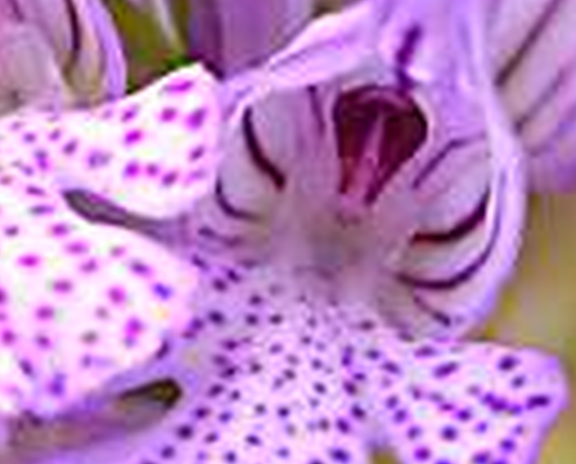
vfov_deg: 10.0
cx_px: 162
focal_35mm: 154
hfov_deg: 12.5
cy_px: -47
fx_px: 2631
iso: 100
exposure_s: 1/228
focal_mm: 8
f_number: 7.6
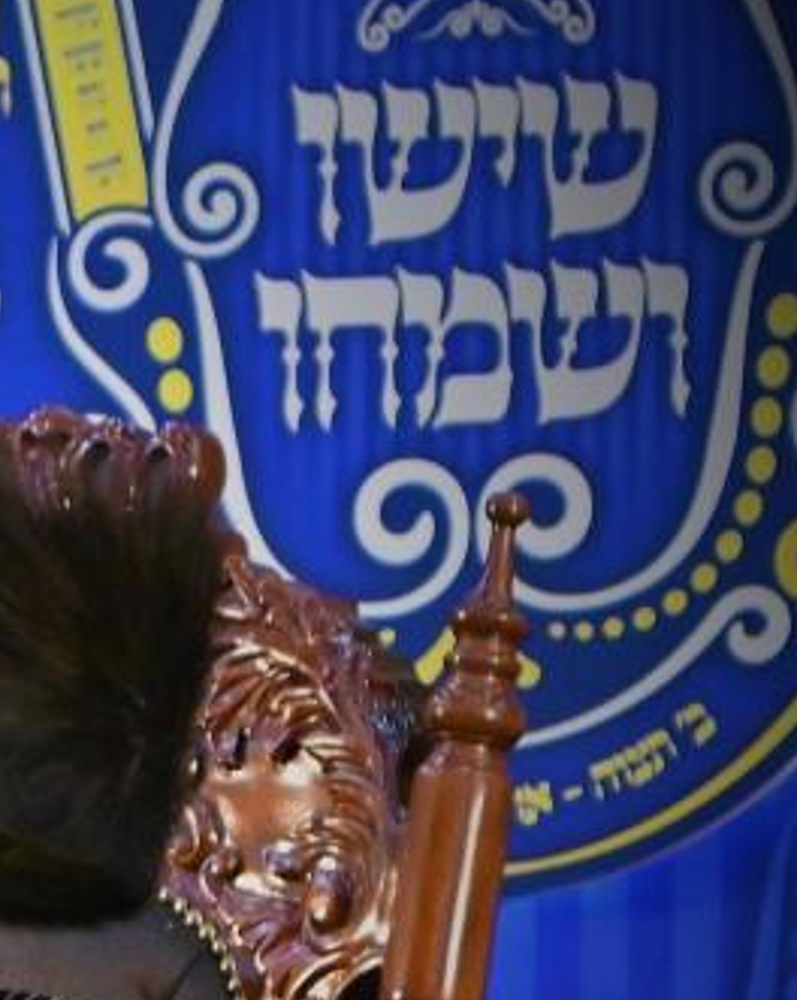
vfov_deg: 2.2
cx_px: -226
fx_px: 25759
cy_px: 1115
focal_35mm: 872
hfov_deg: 1.8
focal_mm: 200
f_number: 2.8
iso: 400
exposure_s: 1/320
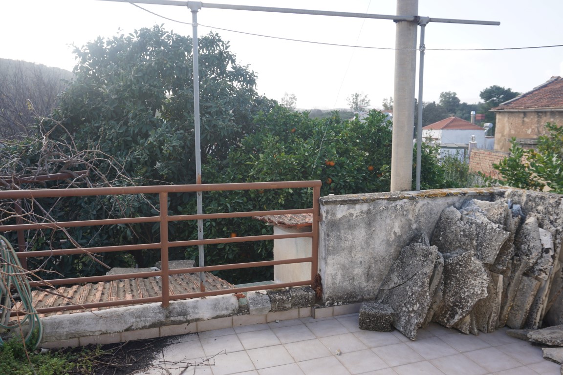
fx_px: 469
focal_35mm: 30
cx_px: 282
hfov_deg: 61.9
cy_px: 188
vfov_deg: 43.6
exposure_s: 1/100
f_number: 7.1
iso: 100
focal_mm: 20
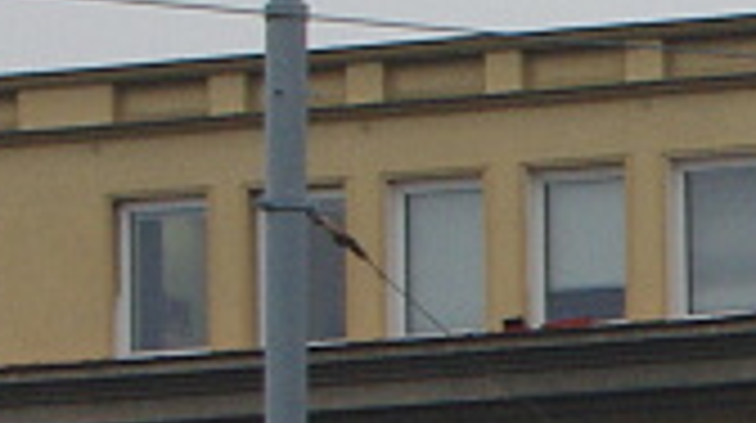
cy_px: 1244
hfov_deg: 4.1
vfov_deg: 2.4
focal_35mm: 503
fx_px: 10070
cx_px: 2416
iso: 400
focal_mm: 45
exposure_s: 1/200
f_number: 8
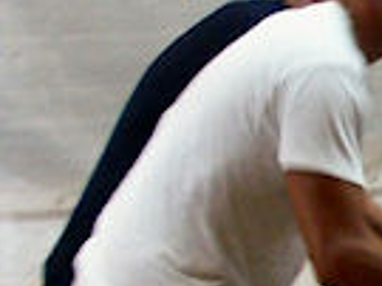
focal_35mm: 153
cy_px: 331
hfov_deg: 11.5
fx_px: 1687
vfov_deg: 9.6
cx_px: 789
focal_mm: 6.3
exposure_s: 1/8
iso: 250
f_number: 3.1
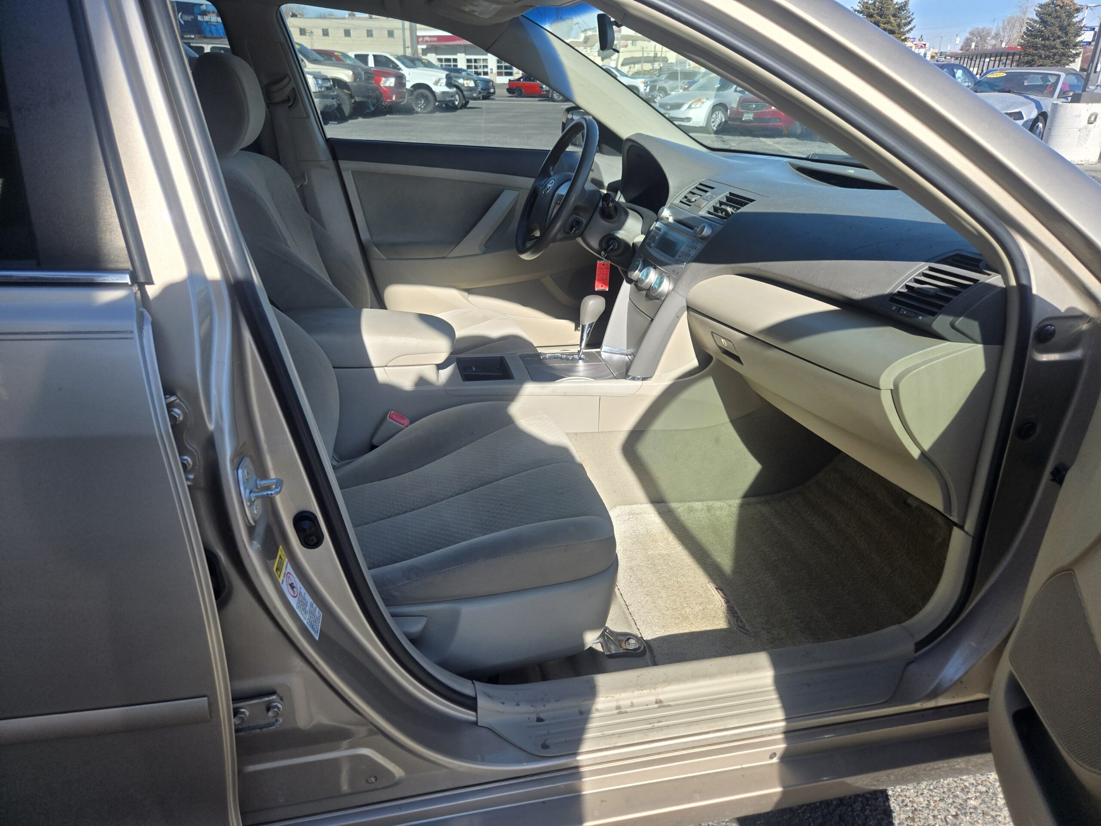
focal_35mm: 23
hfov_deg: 73.9
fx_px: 732
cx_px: 550
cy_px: 413
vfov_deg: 58.9
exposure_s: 1/2760
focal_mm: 5.4
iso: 80
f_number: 1.8
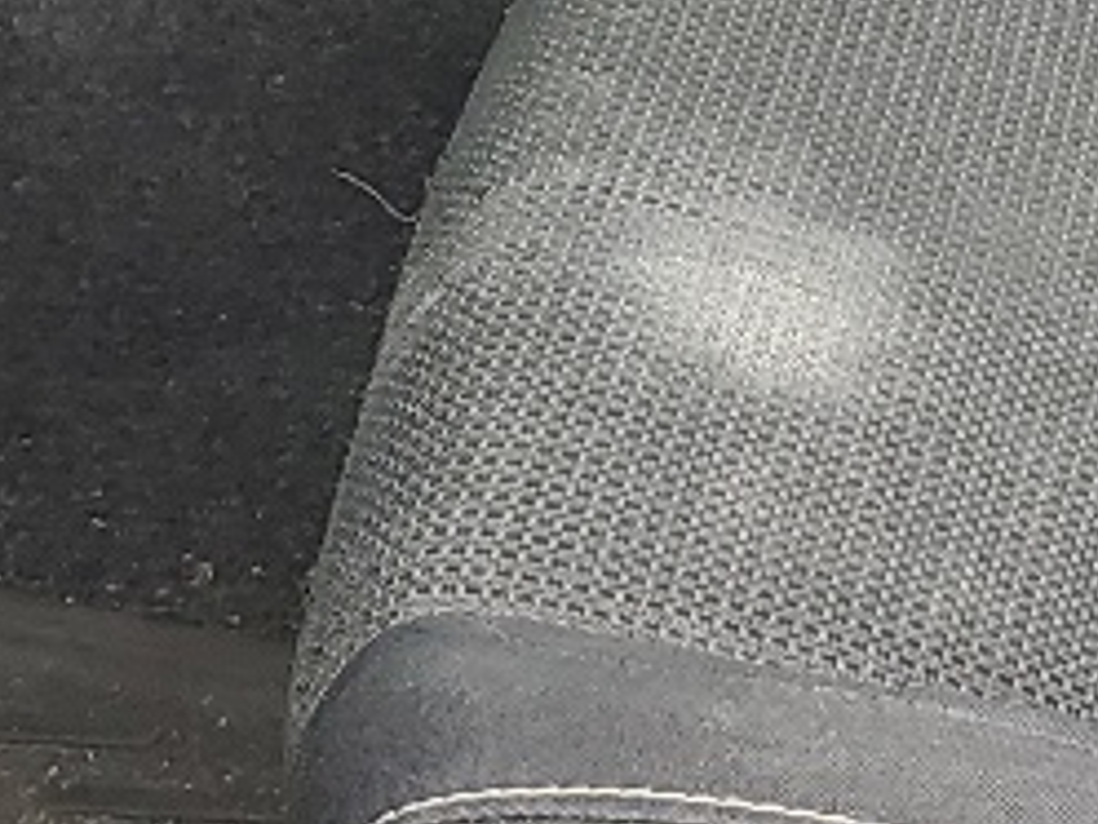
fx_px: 5329
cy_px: -558
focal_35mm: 168
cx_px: 1240
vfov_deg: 8.6
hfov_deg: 11.6
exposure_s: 1/133
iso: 50
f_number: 1.5
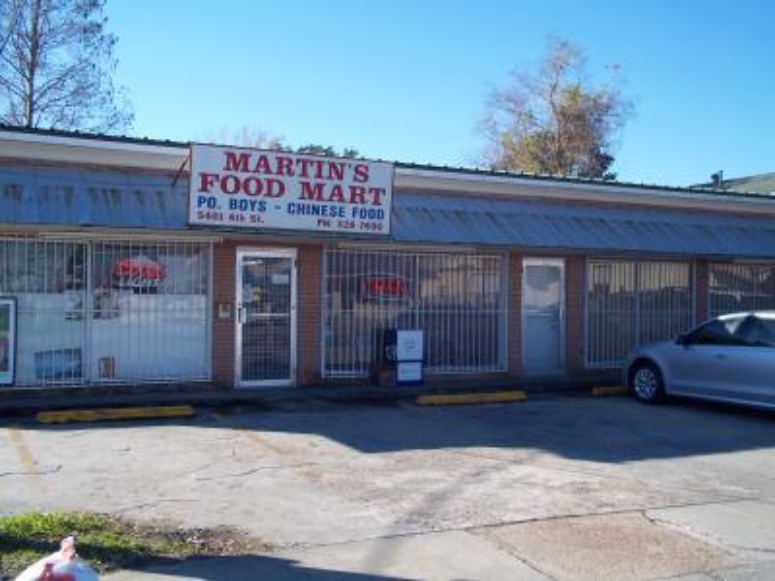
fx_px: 806
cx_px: 388
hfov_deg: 51.4
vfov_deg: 39.7
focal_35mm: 36
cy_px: 290
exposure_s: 1/100
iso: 80
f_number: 8
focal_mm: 6.5
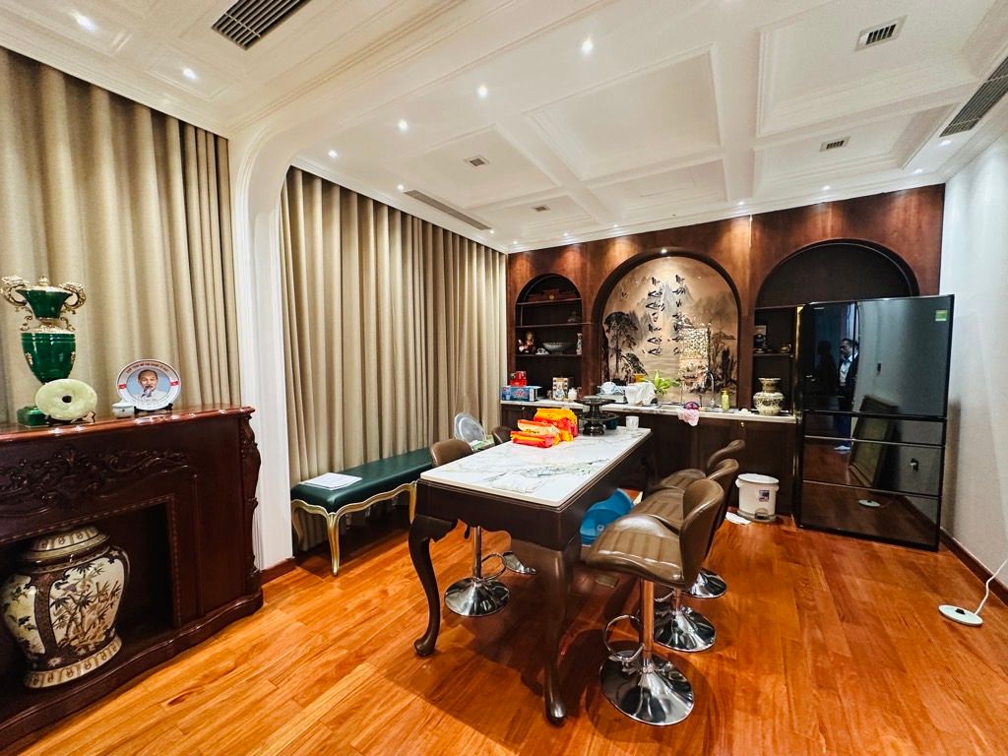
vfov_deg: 85.7
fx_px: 408
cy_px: 378
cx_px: 504
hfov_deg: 102.1
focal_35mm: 14
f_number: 2.2
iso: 400
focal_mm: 2.22
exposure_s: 1/50
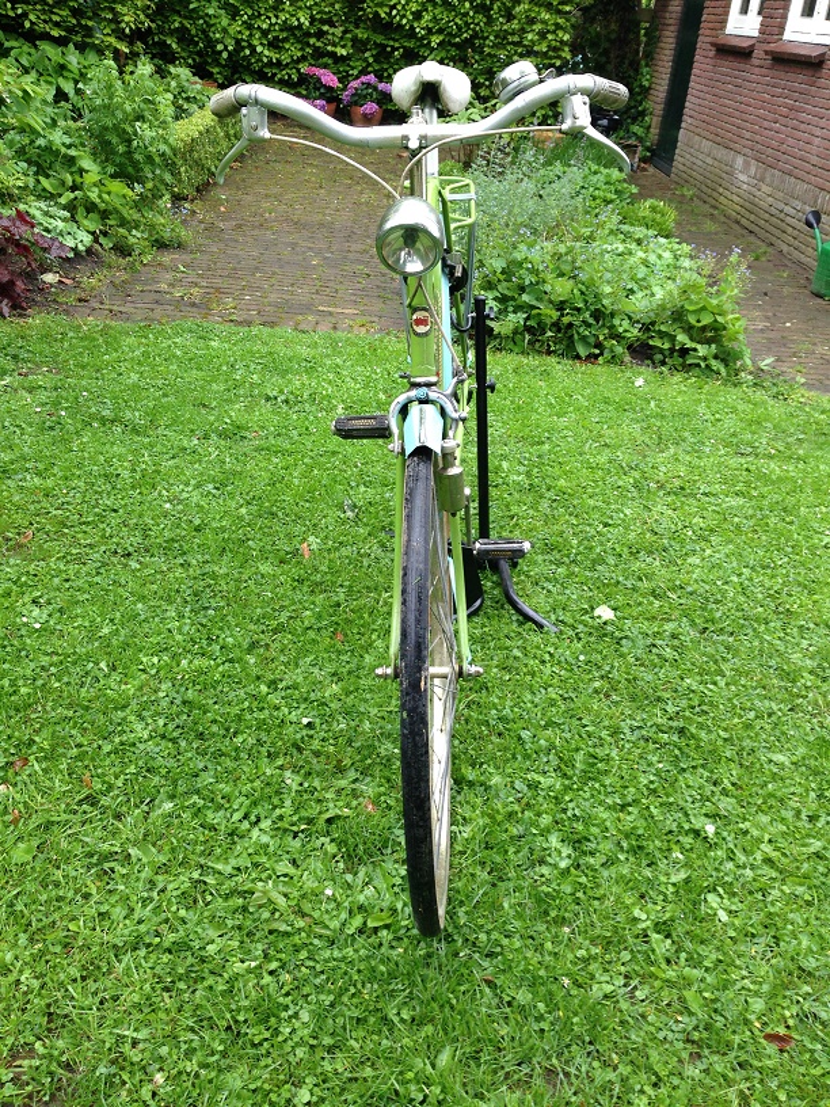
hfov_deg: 42.9
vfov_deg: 55.4
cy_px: 554
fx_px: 1055
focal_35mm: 33
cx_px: 415
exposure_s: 1/60
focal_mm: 4.12
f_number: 2.4
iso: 50
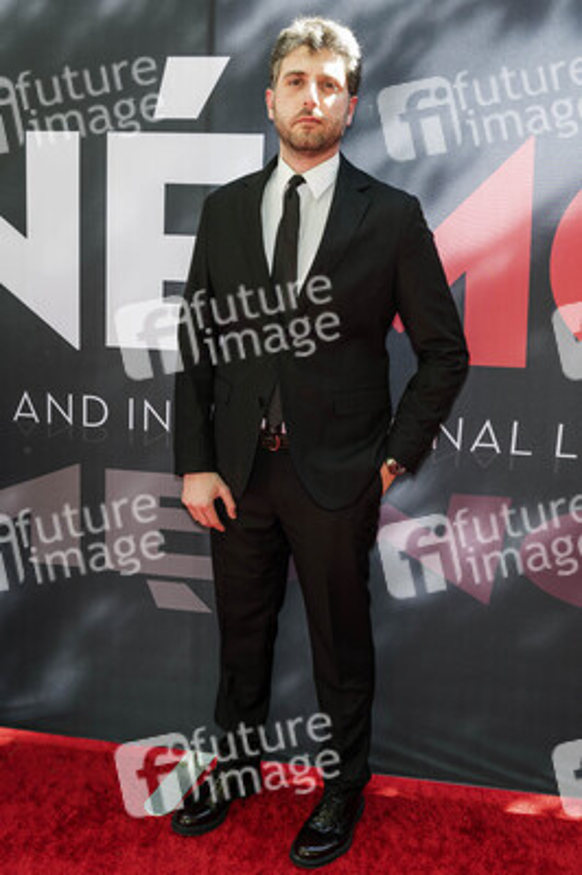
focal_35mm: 31
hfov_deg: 42.3
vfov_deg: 60.3
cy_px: 438
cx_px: 291
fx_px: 753
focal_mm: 31
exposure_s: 1/200
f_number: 5.6
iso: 800
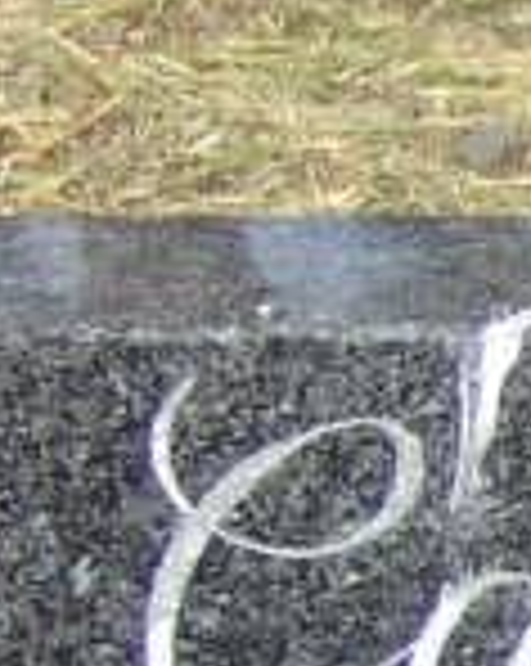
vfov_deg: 3.9
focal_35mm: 492
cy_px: 1152
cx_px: 2322
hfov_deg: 3.0
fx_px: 9685
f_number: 3.2
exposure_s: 1/400
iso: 64
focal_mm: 10.5
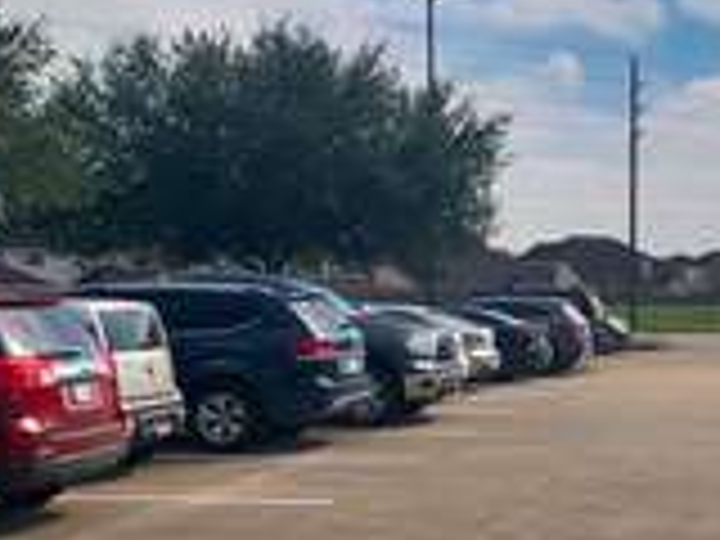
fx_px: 1352
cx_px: 765
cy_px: 324
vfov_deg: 22.6
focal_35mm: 65
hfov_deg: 27.6
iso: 25
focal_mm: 4.25
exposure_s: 1/8696
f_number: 1.8
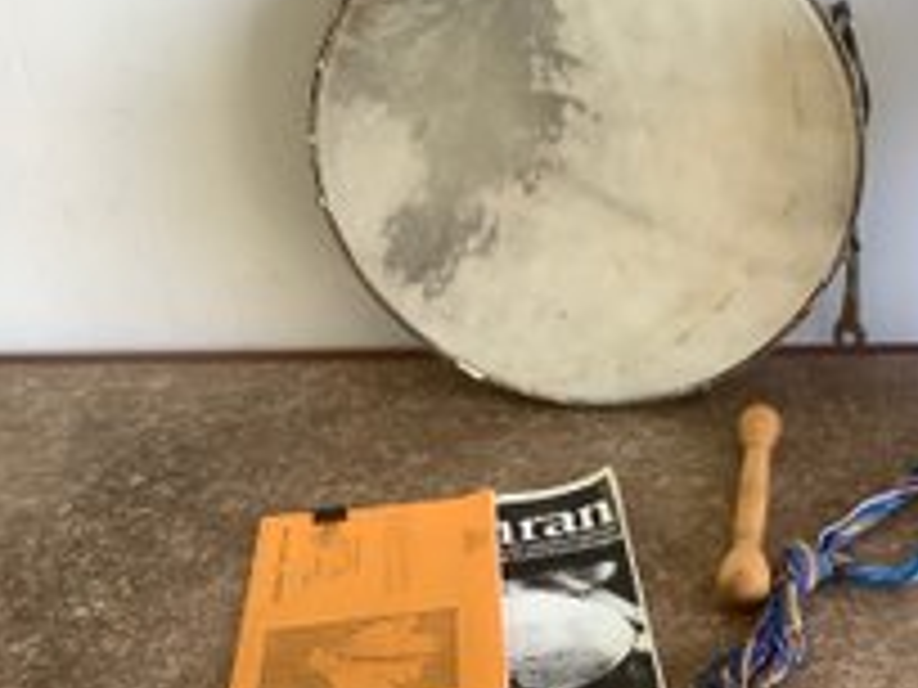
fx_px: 1379
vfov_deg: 28.0
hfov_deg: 35.4
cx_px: 763
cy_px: 362
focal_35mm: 52
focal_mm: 3.3
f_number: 2.4
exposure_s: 1/50
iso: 50
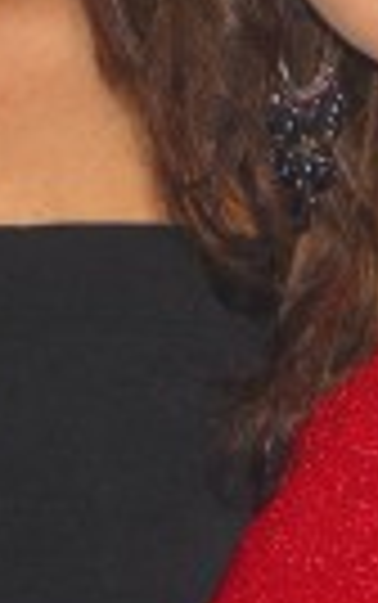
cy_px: -45
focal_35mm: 180
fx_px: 2961
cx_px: 140
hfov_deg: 7.3
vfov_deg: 11.5
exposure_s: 1/60
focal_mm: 7.9
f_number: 2.8
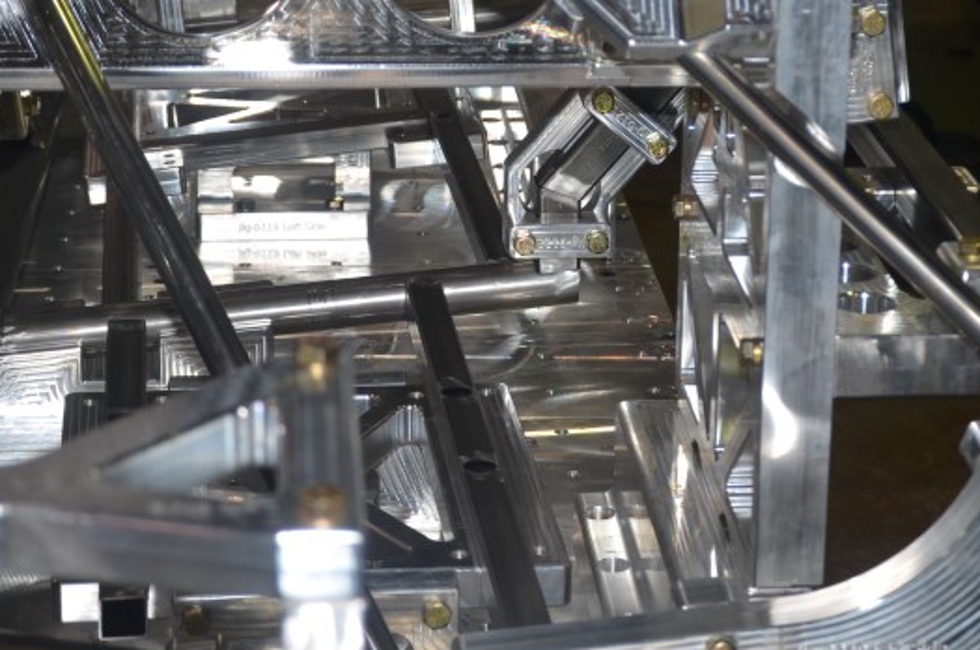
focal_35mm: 106
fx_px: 2880
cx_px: 627
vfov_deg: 12.8
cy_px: 101
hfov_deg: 19.3
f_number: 4.2
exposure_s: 1/60
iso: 100
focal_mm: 32
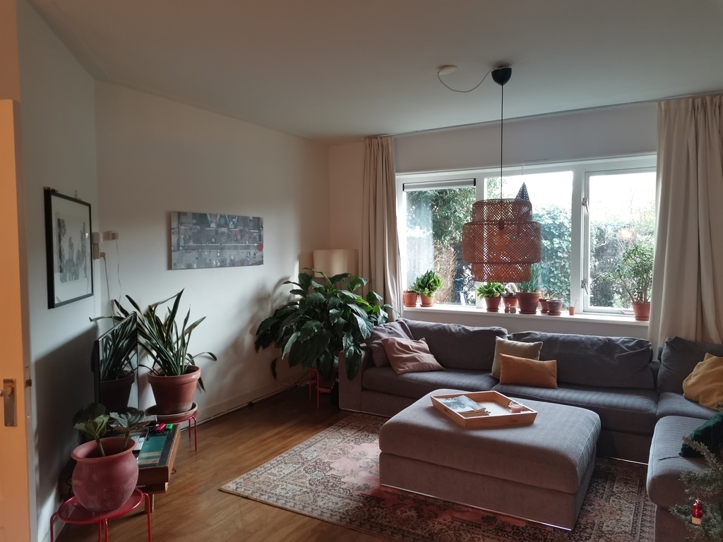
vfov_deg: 53.1
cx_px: 362
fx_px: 543
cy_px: 271
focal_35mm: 26
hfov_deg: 67.3
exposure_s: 1/50
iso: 320
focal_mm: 4.75
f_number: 1.8
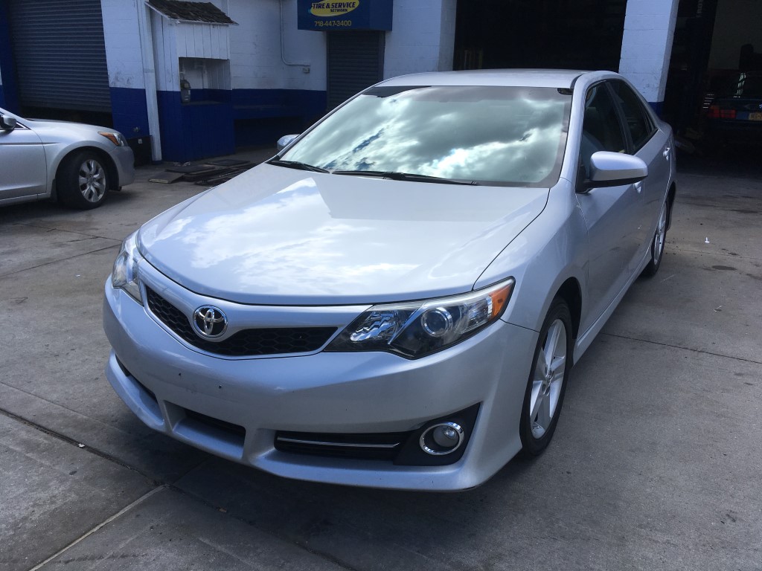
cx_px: 381
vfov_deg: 48.2
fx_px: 638
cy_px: 286
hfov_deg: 61.7
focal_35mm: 29
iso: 25
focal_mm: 4.15
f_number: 2.2
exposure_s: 1/1508
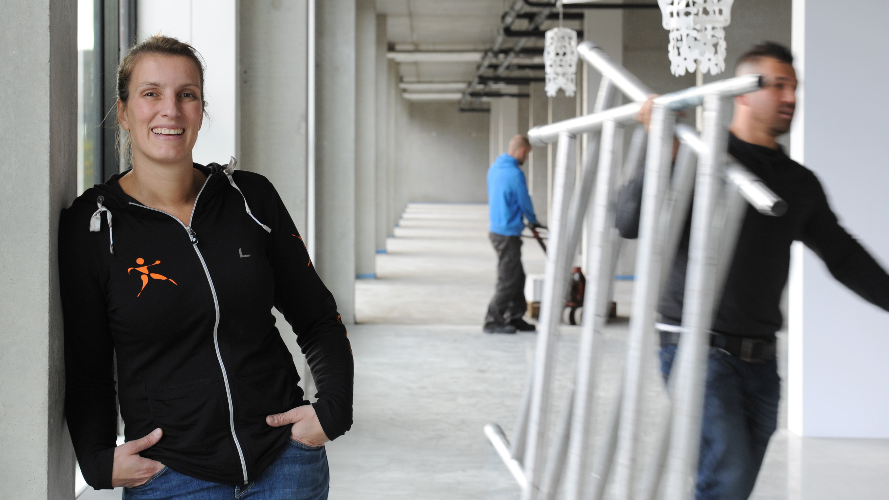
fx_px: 1744
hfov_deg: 28.6
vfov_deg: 16.3
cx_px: 447
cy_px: 241
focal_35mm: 74
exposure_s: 1/25
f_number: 8
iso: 640
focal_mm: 70
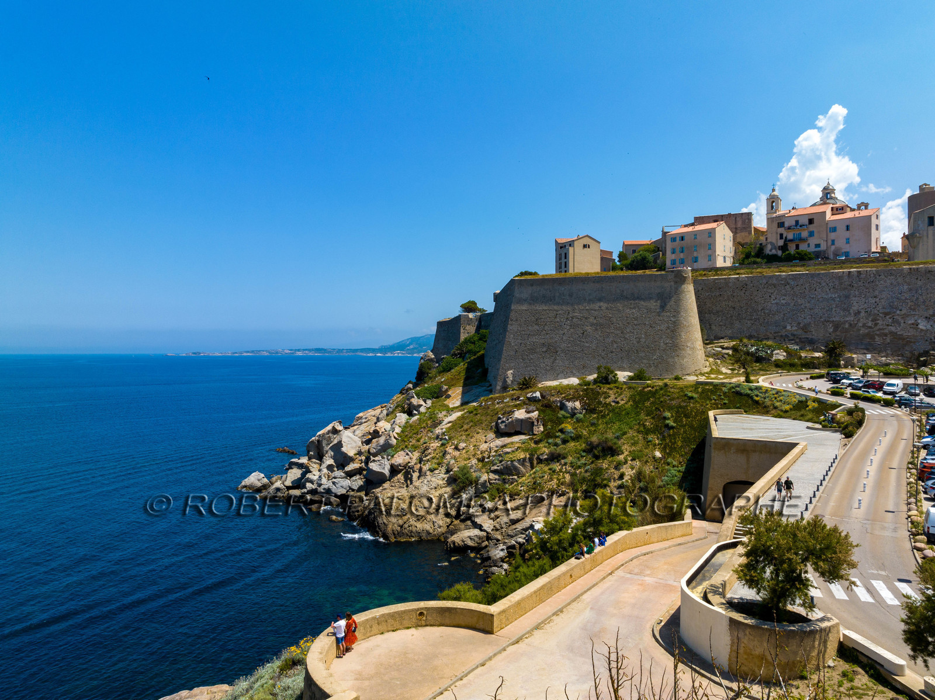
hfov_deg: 71.6
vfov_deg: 56.8
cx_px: 468
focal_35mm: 24
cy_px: 350
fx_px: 648
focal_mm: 12.3
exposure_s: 1/200
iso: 100
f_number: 11
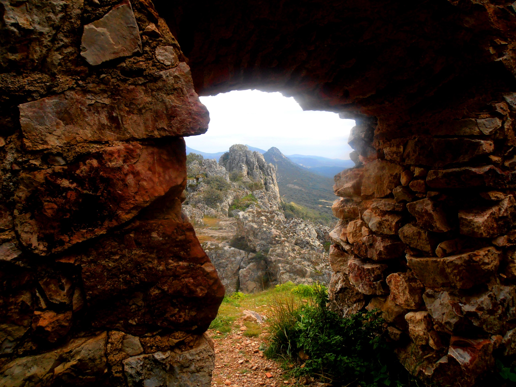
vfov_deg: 56.8
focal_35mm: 24
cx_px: 258
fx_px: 358
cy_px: 194
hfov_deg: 71.6
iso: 80
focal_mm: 4.2
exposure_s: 1/250
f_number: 3
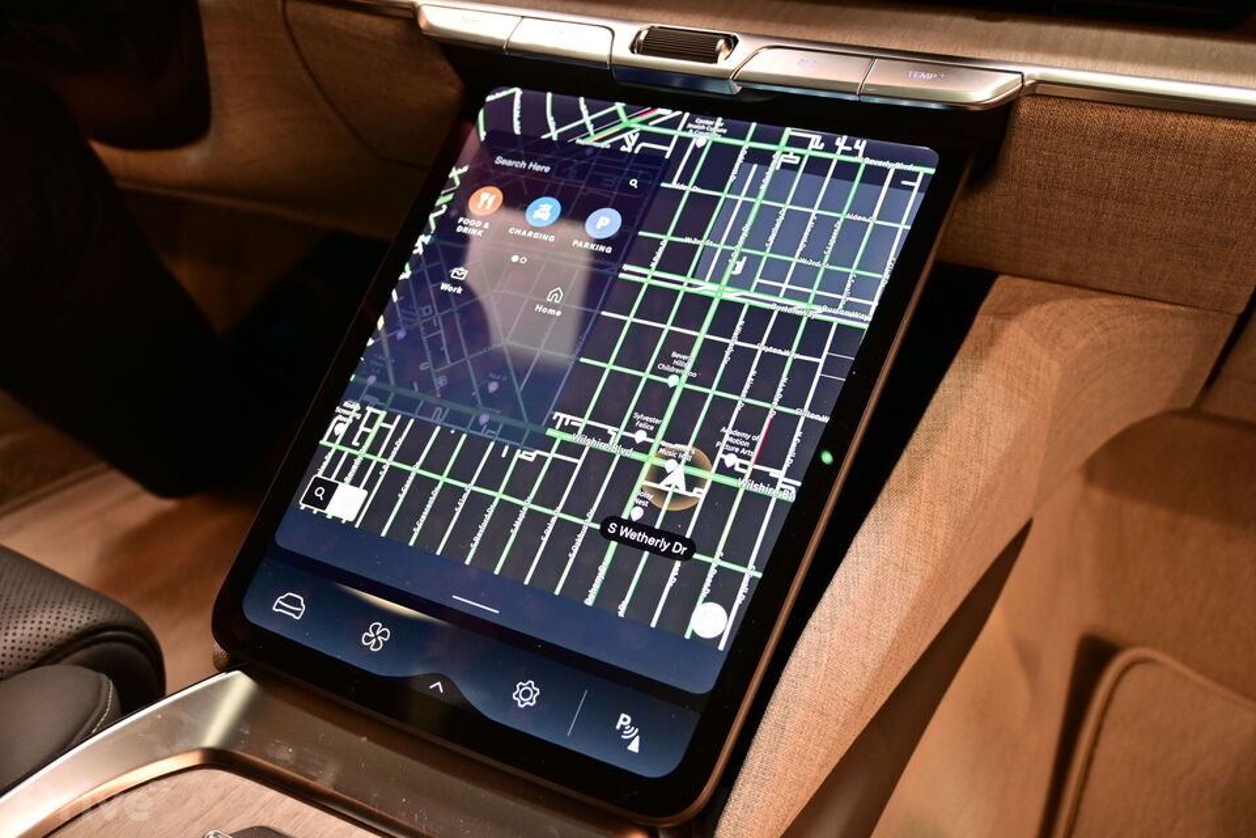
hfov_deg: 58.3
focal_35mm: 32
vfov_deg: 40.8
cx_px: 628
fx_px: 1125
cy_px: 419
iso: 560
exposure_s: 1/30
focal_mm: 21.5
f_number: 4
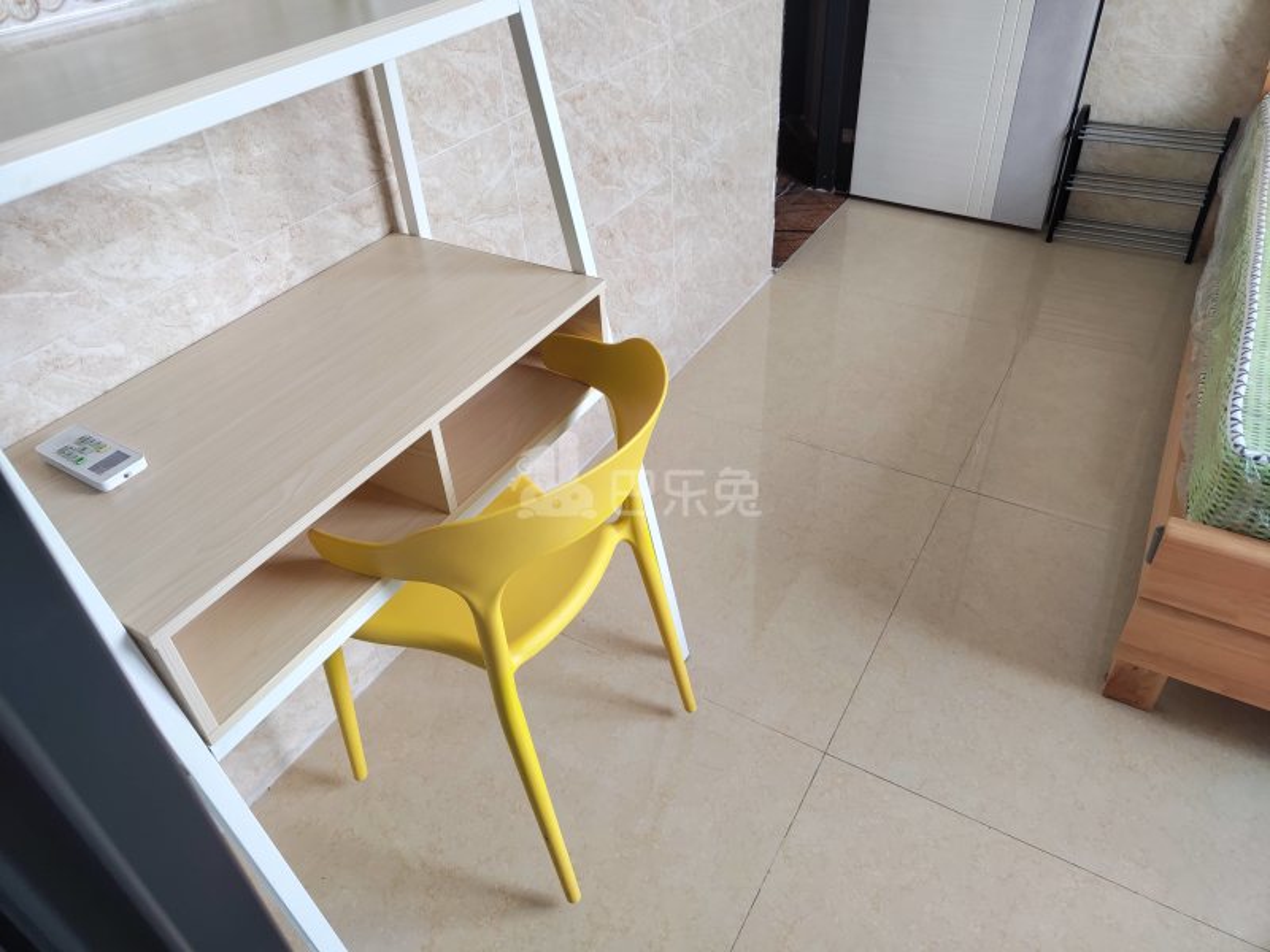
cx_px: 635
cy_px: 476
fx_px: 1504
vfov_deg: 35.1
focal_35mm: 41
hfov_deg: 45.8
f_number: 1.88
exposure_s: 1/100
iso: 69
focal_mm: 5.59
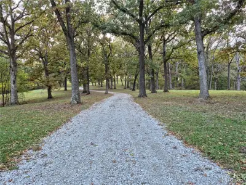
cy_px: 92
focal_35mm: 23
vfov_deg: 58.9
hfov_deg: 73.9
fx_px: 163
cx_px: 123
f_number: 1.8
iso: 200
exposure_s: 1/180
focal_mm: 5.4
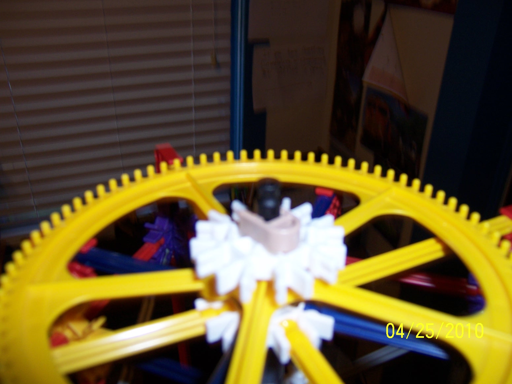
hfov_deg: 55.4
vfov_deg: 42.9
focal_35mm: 33
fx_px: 488
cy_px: 192
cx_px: 256
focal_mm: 5.5
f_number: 2.8
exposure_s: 1/60
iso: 80
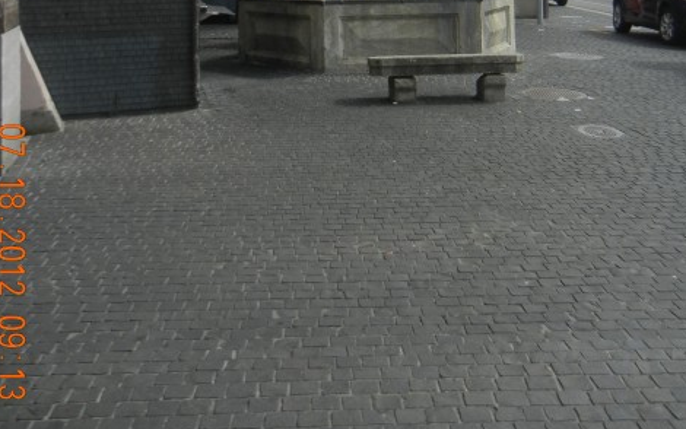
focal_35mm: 52
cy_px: -92
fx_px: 972
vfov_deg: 22.8
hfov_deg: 38.9
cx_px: 344
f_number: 3.5
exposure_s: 1/960
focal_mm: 5.4
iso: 160
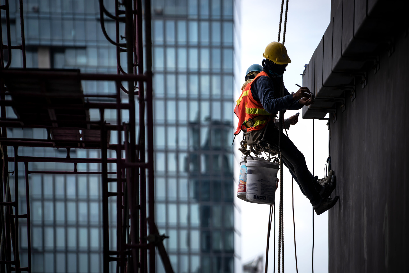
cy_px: 136
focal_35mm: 200
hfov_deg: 10.3
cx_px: 204
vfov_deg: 6.9
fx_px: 2272
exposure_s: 1/1600
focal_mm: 200
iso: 160
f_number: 4.5
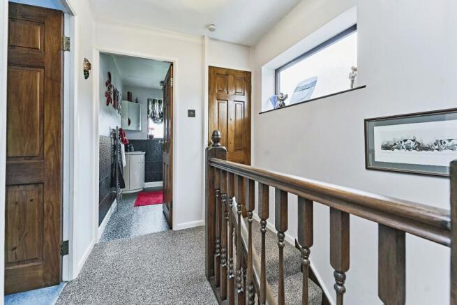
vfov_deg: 81.2
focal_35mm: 14
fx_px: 178
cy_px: 152
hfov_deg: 104.2
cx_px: 228
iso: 400
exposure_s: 1/20
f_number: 8
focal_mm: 14
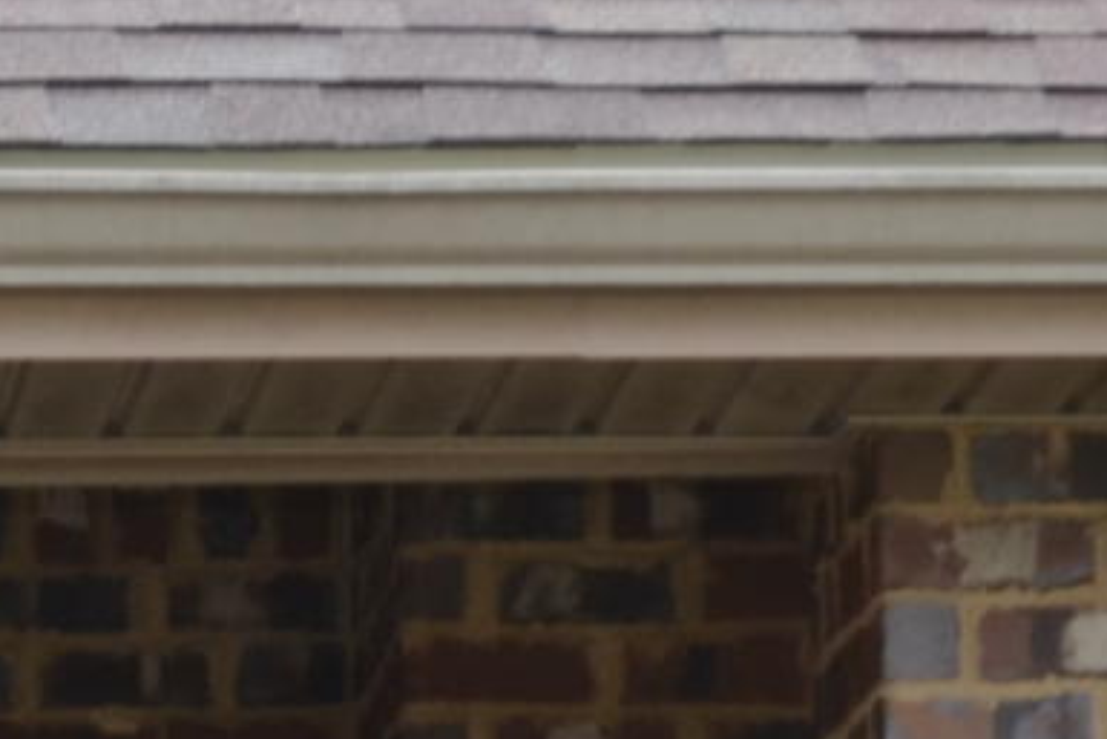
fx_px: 11504
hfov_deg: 5.5
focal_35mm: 374
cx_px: -37
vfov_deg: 3.6
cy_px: 2289
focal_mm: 32
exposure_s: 1/125
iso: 100
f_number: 5.6
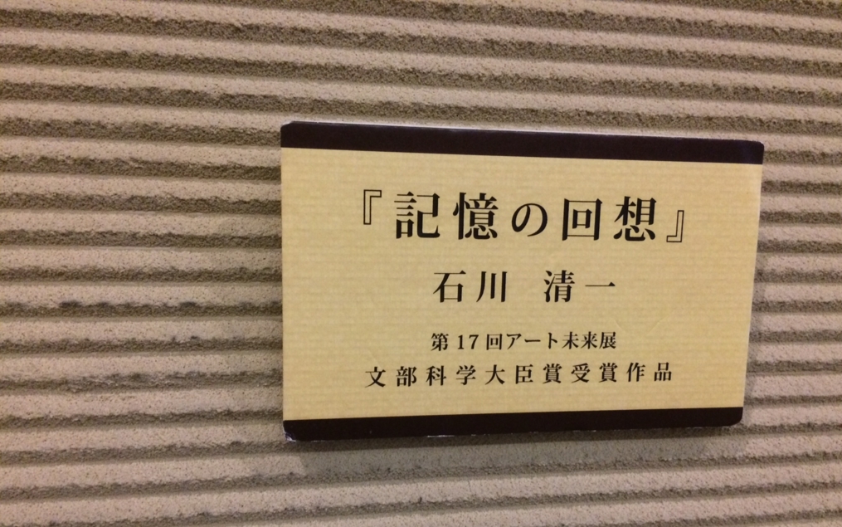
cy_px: 318
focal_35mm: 31
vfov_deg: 40.4
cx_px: 423
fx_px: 712
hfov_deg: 61.2
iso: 250
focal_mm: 4.15
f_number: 2.2
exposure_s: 1/30
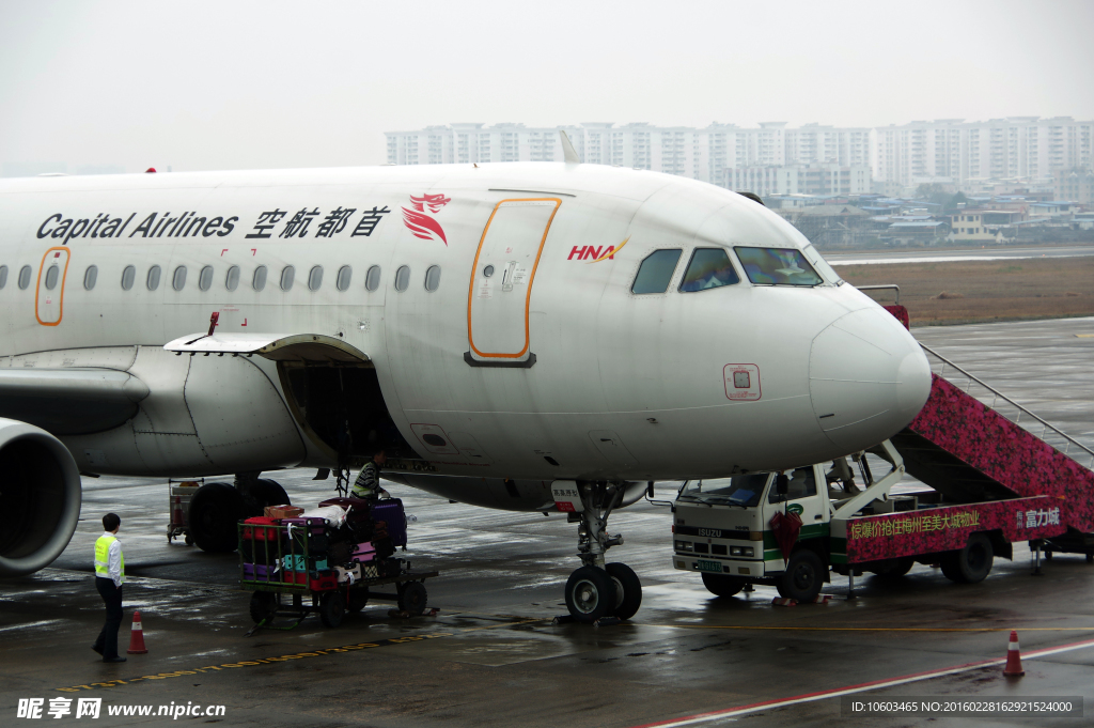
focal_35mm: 102
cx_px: 547
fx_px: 3097
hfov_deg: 20.0
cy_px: 364
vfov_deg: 13.4
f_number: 5.6
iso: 100
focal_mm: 68
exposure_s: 1/250
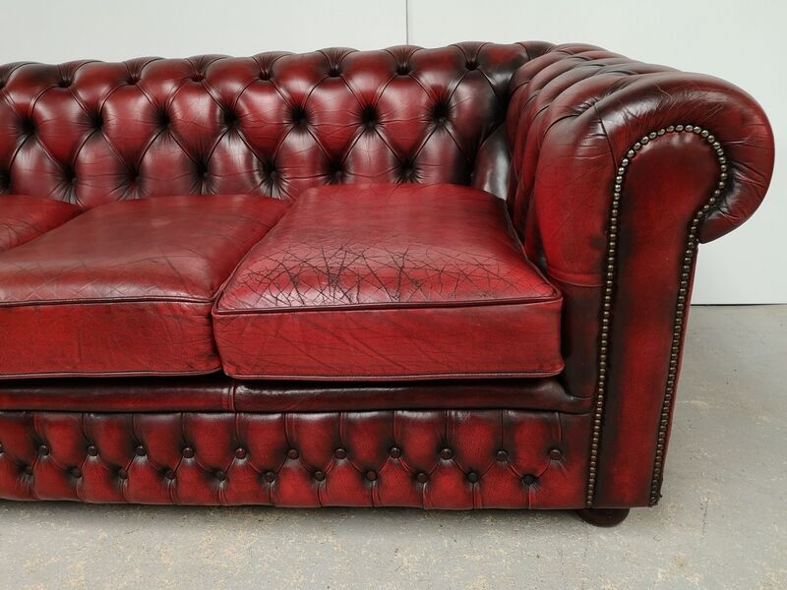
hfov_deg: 65.3
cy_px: 295
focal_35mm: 27
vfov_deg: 51.4
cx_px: 394
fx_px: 614
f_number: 1.8
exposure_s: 1/50
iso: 100
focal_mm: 5.58
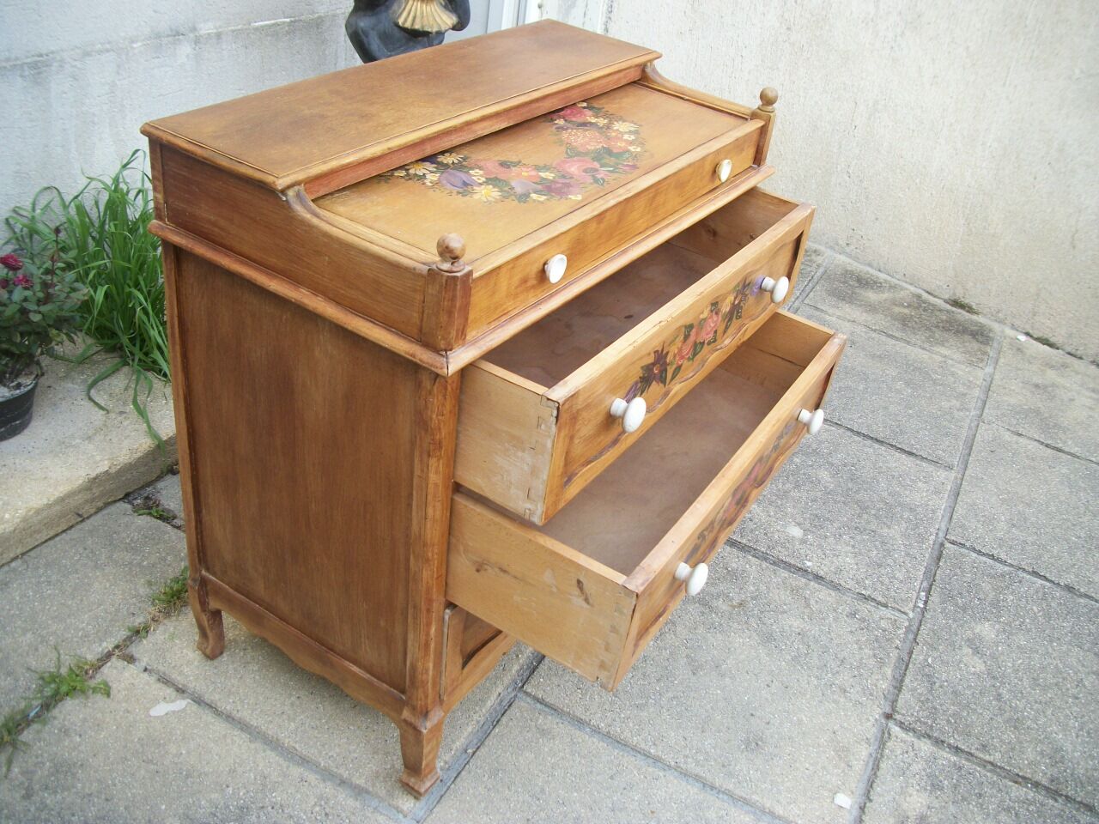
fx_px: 1016
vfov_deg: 44.2
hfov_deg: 56.8
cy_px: 412
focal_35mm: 32
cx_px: 550
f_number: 2.9
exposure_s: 1/80
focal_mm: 5.7
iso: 80
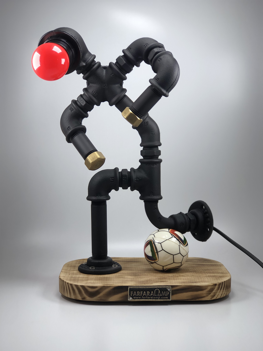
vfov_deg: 33.8
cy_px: 176
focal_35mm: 57
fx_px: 577
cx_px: 132
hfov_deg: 25.7
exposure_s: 1/100
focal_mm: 6.6
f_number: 2.8
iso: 20
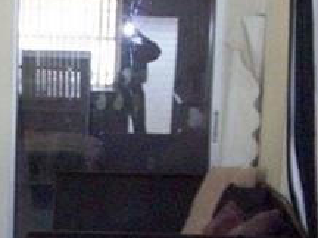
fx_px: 1157
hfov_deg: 15.3
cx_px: -13
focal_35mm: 126
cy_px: 198
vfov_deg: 11.7
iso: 320
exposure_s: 1/60
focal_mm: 5.7
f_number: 2.8
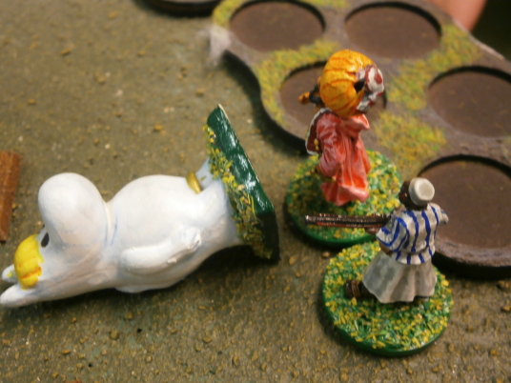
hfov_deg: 40.4
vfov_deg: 30.9
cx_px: 256
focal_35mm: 47
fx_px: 694
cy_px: 192
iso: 200
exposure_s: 1/20
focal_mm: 8.3
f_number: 3.4
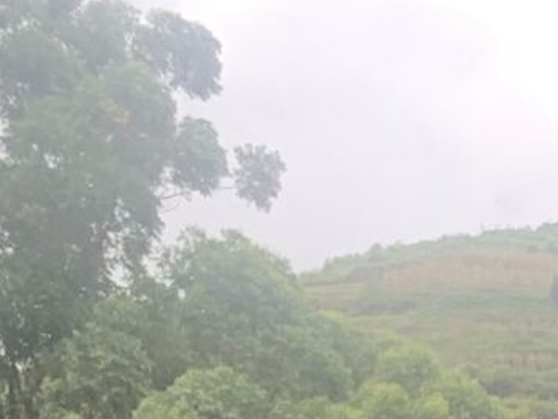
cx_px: 1734
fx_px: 3047
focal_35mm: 189
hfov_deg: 8.5
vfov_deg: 7.0
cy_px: 1262
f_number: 1.8
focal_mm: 4.25
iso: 25
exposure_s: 1/330
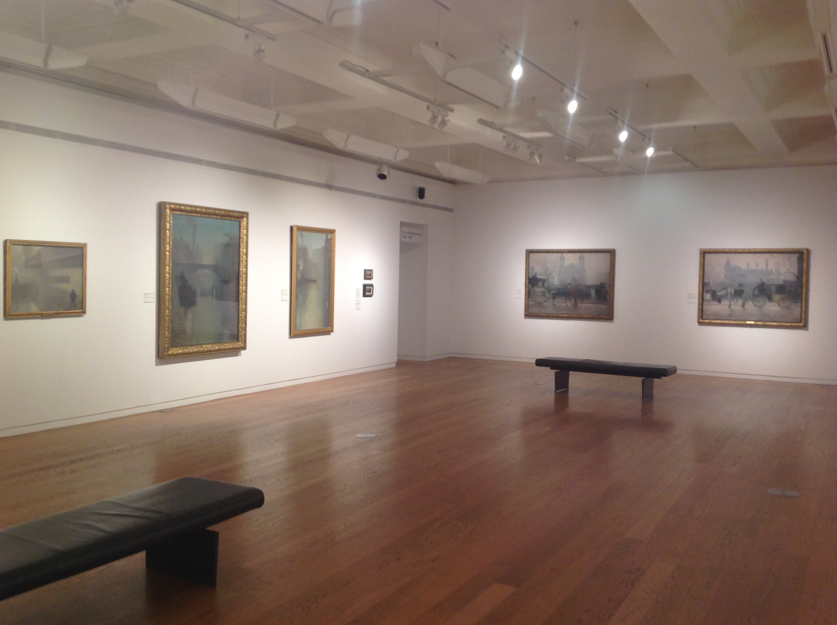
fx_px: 845
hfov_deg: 52.7
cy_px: 312
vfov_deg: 40.6
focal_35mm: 35
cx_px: 418
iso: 80
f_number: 2.4
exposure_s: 1/15
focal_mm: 4.28
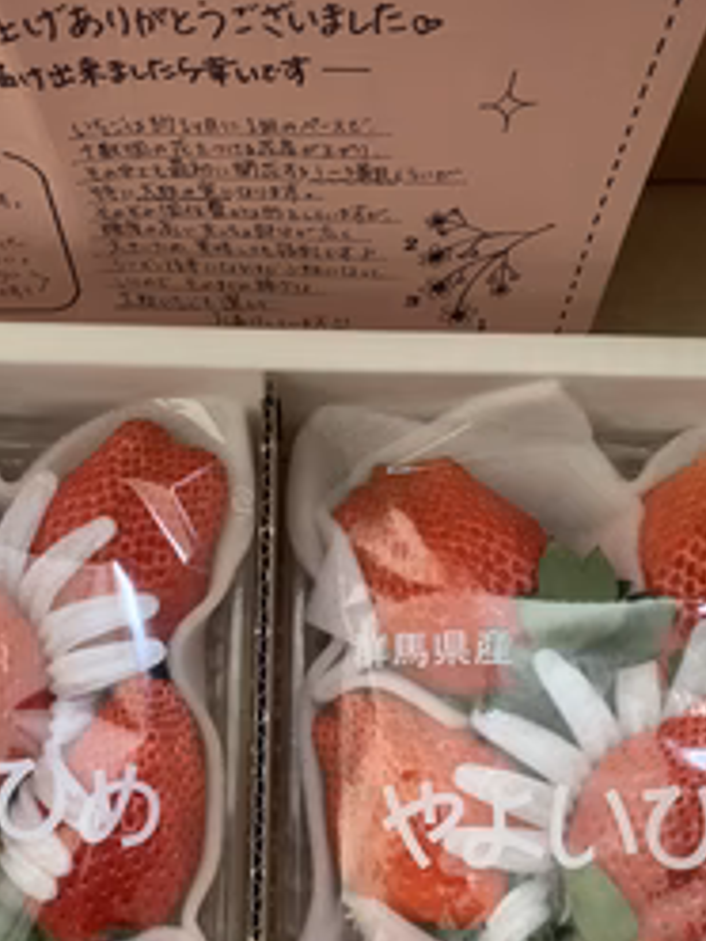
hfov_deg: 34.3
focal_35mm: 42
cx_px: 288
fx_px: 1142
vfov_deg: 43.7
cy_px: 679
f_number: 1.8
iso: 400
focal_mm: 4.25
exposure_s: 1/33
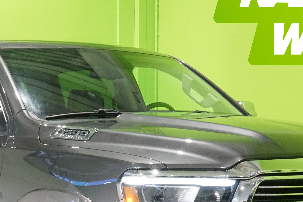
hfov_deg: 16.7
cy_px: 205
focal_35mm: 122
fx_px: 1027
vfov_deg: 11.1
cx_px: 94
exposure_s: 1/15
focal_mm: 45
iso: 6400
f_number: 20
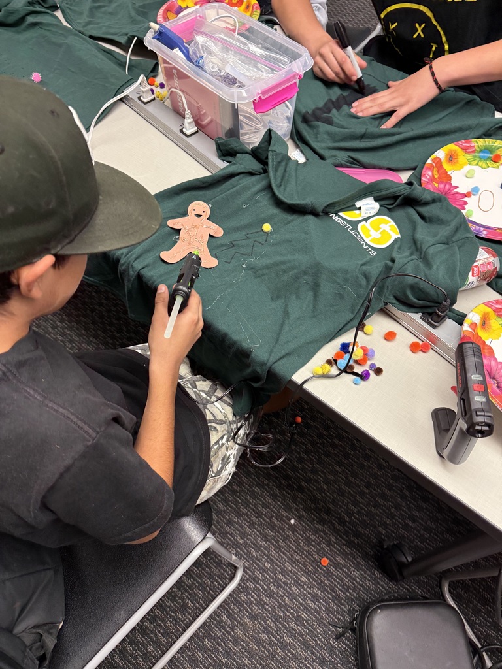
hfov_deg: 56.8
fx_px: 464
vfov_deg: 71.6
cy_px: 334
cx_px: 251
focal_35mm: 24
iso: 250
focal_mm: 6.76
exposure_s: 1/60
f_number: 1.78
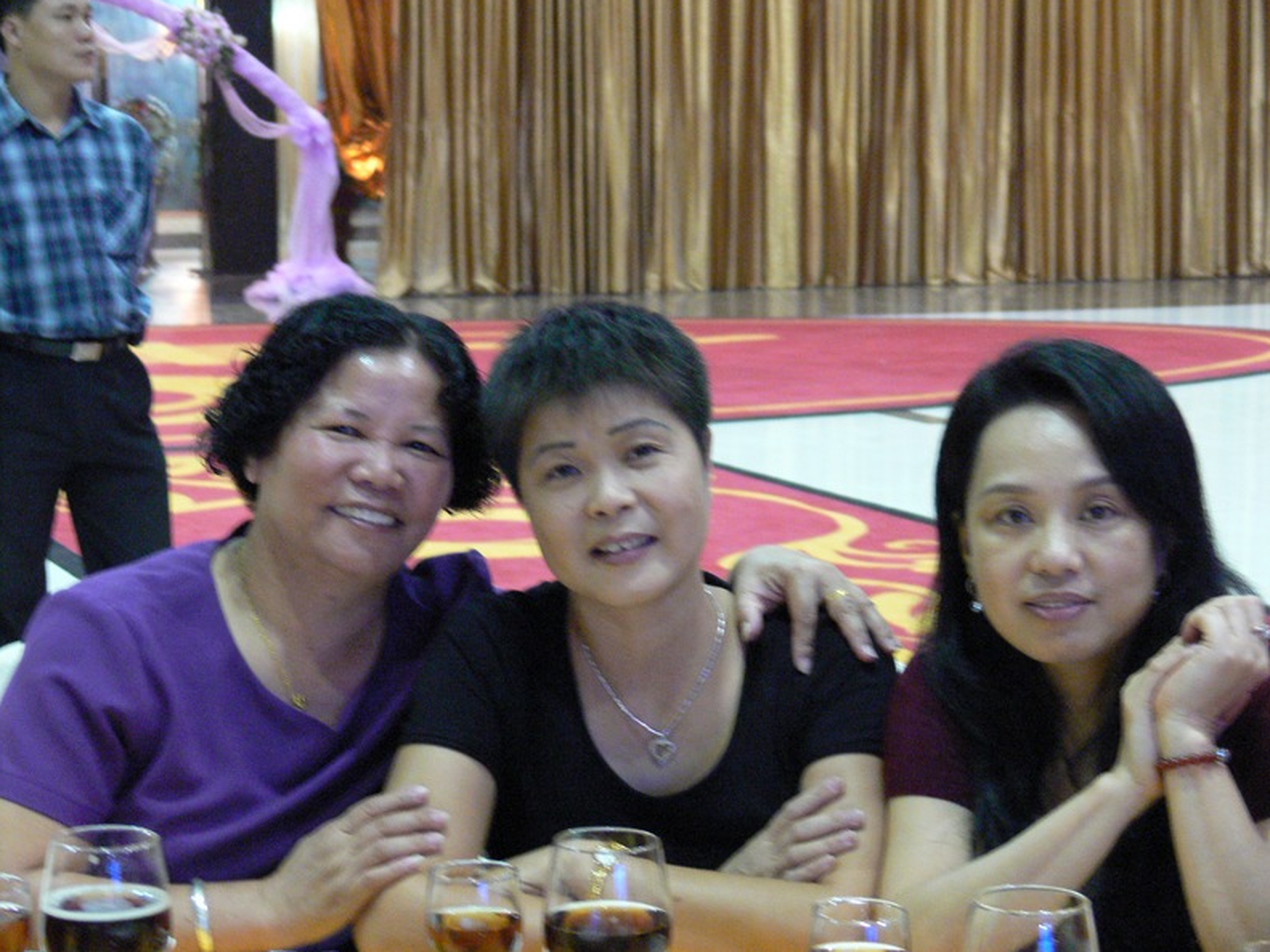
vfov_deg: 17.2
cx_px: 641
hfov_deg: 22.8
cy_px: 475
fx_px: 3155
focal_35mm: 86
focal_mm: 17.9
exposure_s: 1/15
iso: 400
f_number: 3.2
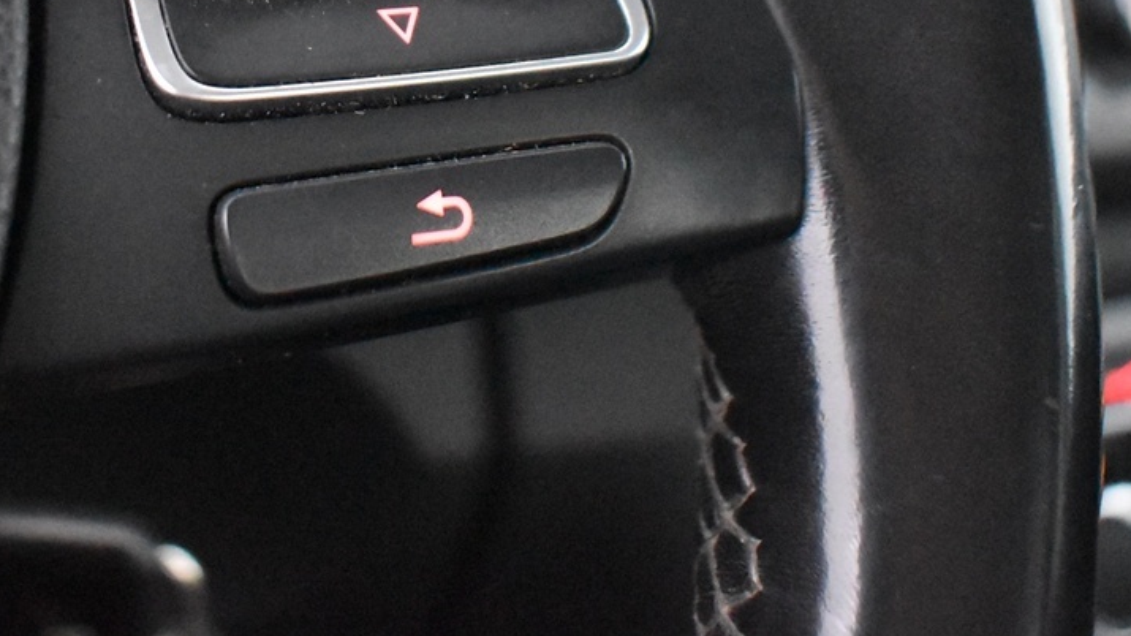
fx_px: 1919
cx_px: 351
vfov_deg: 17.7
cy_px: -166
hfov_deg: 32.5
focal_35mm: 64
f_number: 3.5
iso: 9000
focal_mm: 18
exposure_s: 1/30
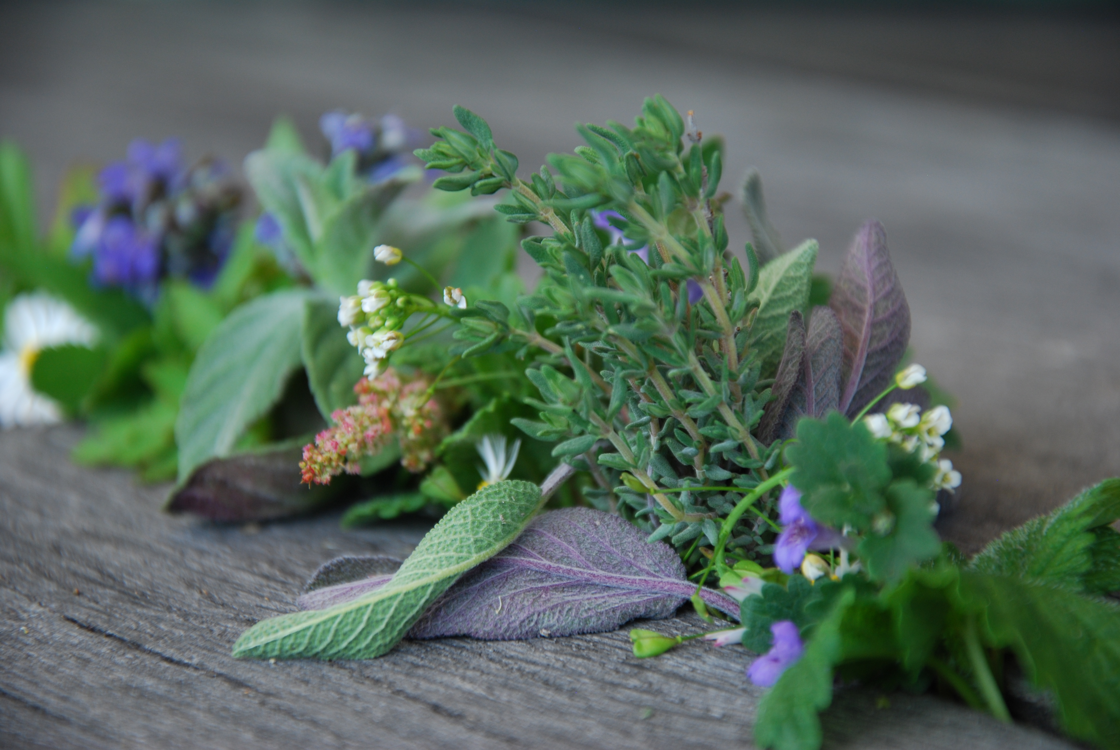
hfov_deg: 13.0
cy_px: 375
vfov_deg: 8.7
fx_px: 4906
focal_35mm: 158
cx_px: 560
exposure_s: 1/125
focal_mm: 105
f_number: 5.6
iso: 220
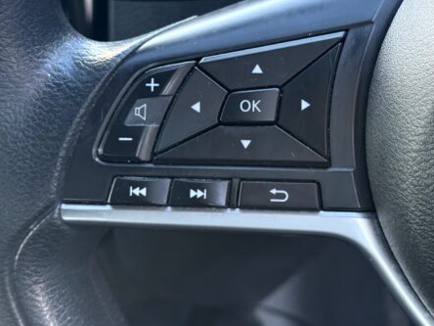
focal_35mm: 86
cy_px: 121
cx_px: 281
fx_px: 1078
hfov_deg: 22.7
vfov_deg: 17.1
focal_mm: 6.76
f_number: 1.78
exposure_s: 1/60
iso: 160
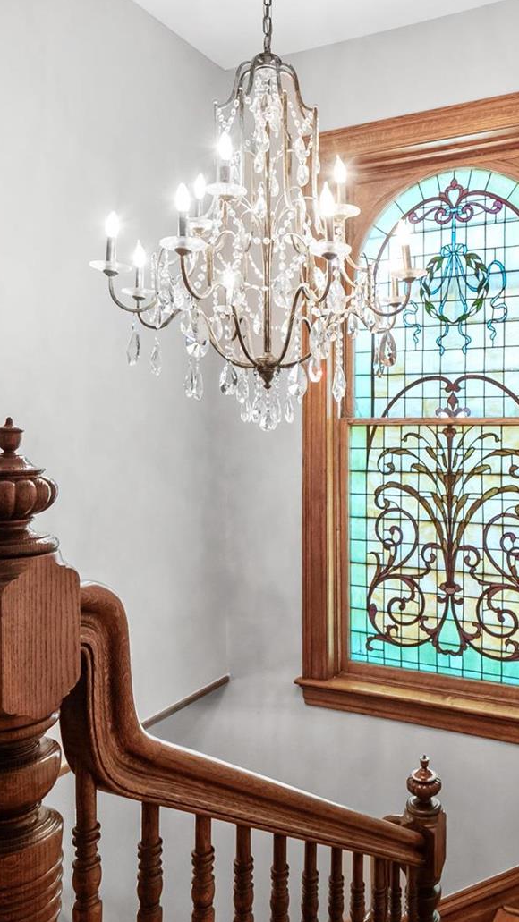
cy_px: 457
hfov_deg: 43.0
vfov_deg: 71.9
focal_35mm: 26
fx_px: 636
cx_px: 391
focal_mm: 8
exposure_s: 1/5
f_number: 6.3
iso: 400
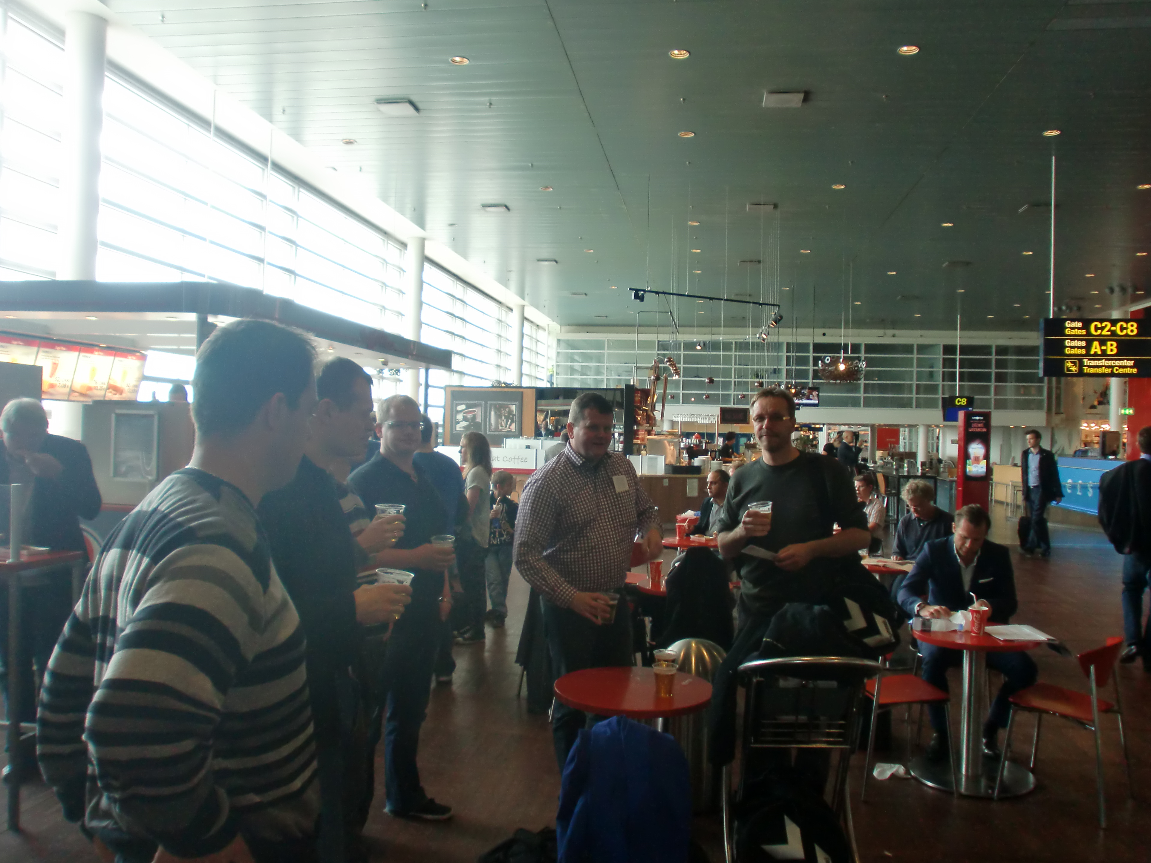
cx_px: 579
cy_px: 434
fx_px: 898
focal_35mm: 27
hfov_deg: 65.3
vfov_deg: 51.4
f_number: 2.6
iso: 125
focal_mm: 4.65
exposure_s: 1/60
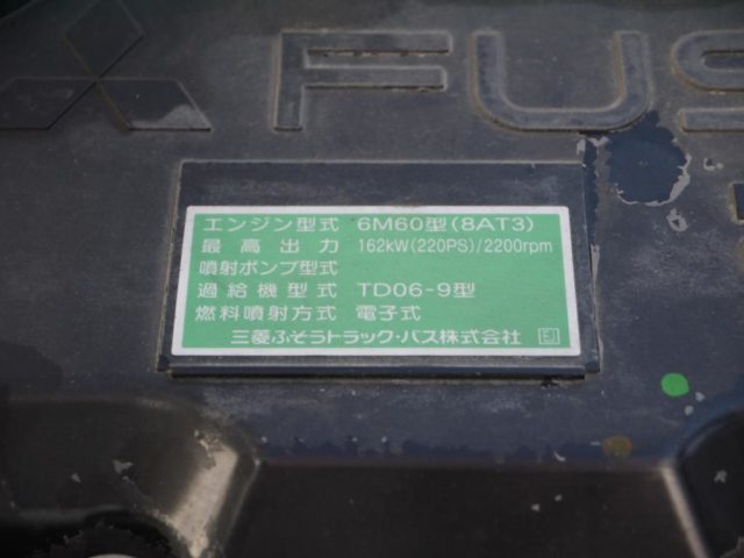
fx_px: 1805
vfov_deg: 17.6
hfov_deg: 23.3
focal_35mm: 84
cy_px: 279
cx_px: 372
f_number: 5.6
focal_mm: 42
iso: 160
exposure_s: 1/200
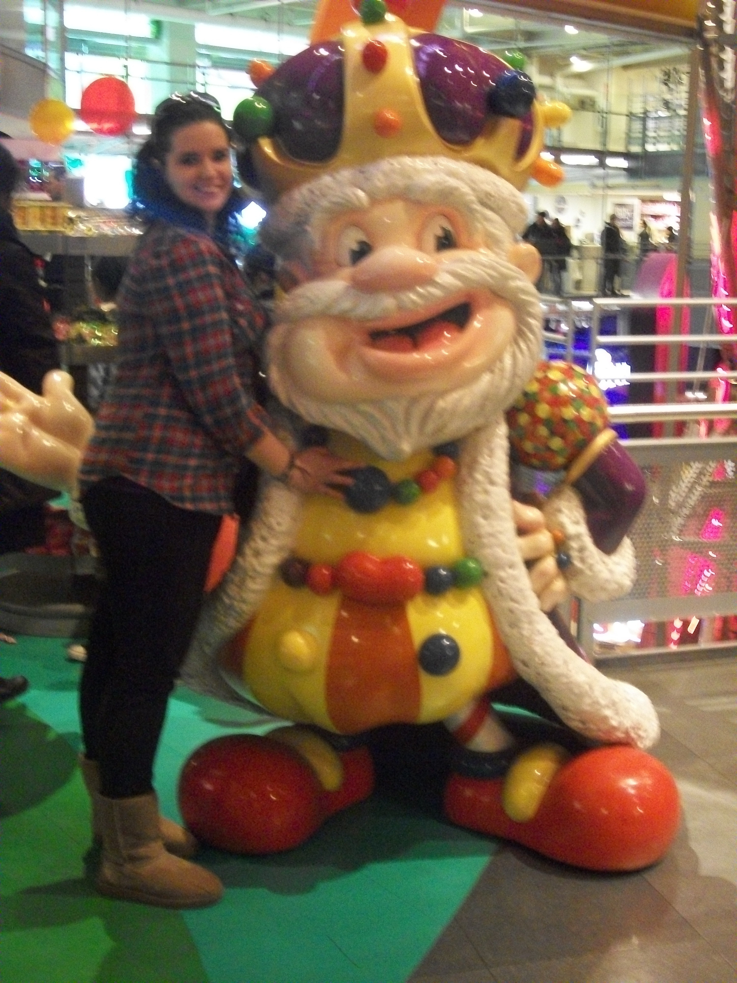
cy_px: 492
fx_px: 1419
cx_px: 368
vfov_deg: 38.2
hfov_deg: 29.1
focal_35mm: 50
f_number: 3.6
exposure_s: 1/20
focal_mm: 8.8
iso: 640
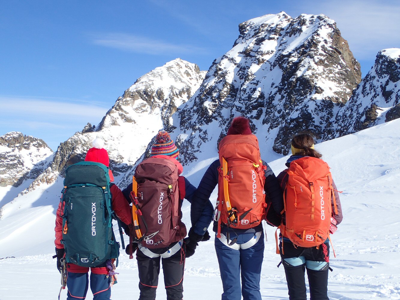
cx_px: 200
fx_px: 497
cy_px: 150
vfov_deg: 33.6
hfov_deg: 43.8
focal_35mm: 43
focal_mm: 7.86
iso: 100
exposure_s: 1/1000
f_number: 4
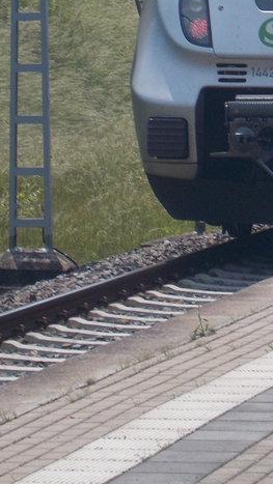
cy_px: 47
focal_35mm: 277
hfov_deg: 4.4
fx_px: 3562
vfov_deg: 7.8
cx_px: 332
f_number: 14
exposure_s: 1/100
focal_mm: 17.6
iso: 80
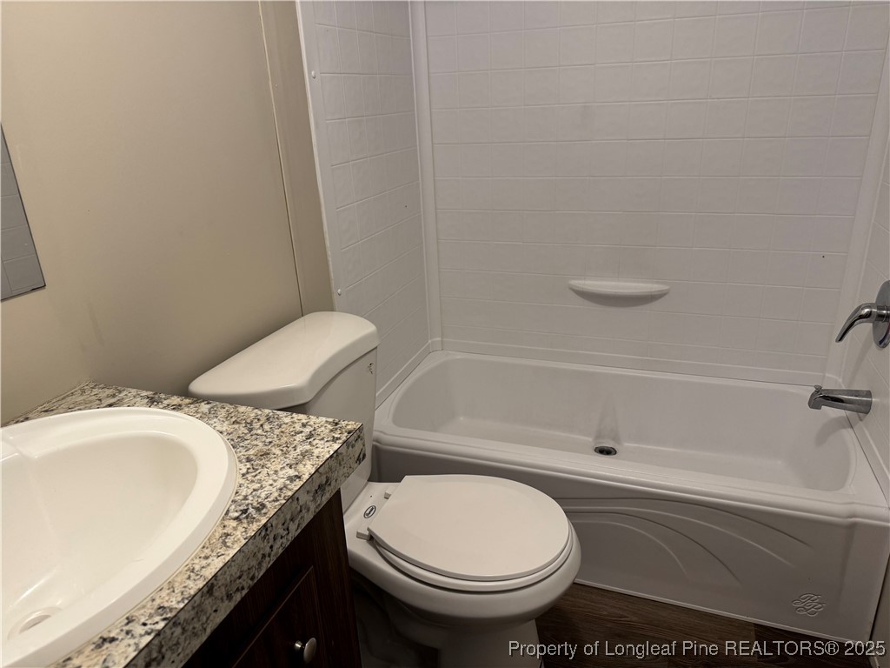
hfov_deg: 71.6
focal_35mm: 24
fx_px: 617
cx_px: 445
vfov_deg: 56.8
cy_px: 334
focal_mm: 6.76
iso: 160
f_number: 1.78
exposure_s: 1/60
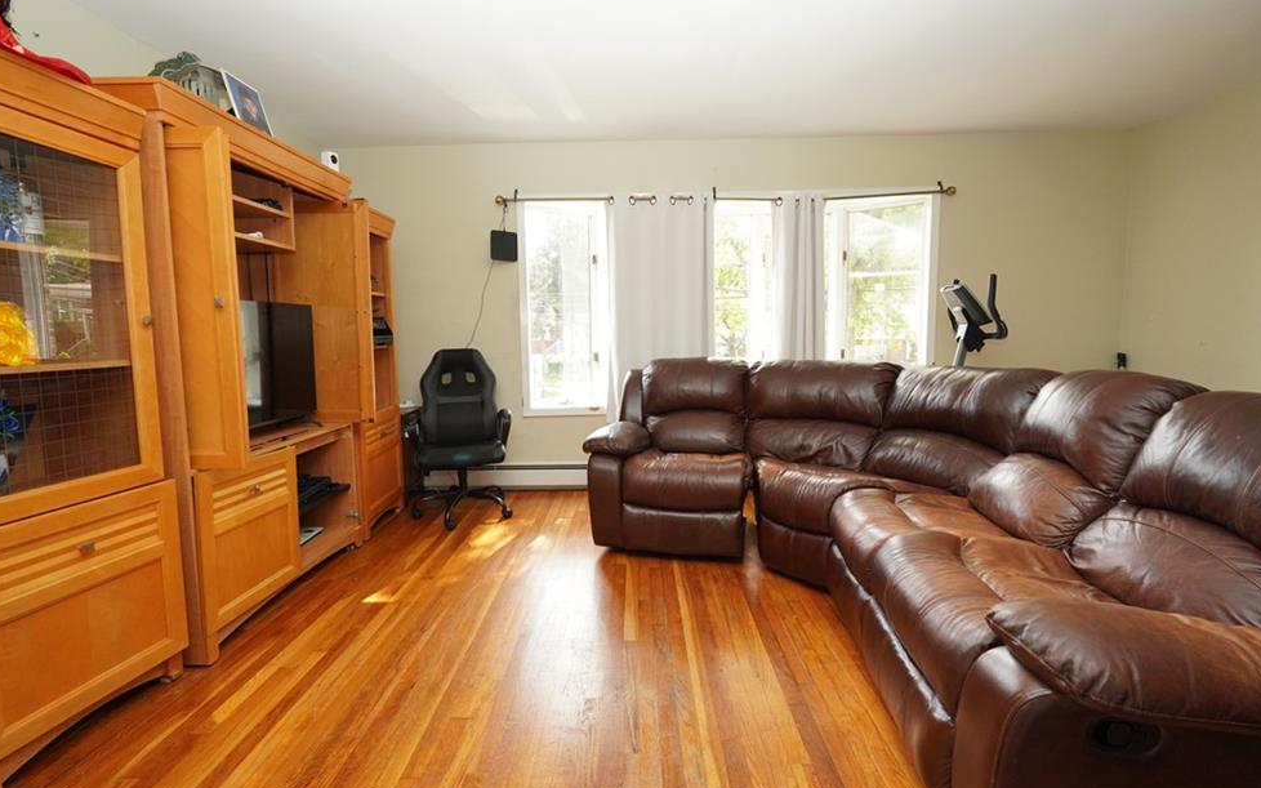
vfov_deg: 71.2
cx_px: 627
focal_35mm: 16
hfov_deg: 97.8
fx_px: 550
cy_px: 378
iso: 1000
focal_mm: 10
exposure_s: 1/125
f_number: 4.5
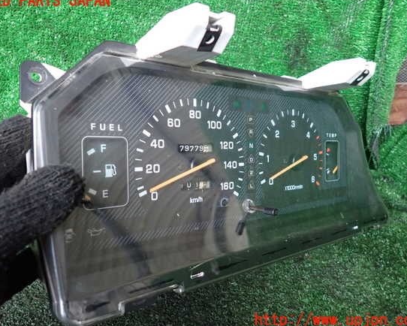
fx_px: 325
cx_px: 199
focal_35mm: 27
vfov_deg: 53.2
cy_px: 161
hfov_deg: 64.0
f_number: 2
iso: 640
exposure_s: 1/30
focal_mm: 4.5
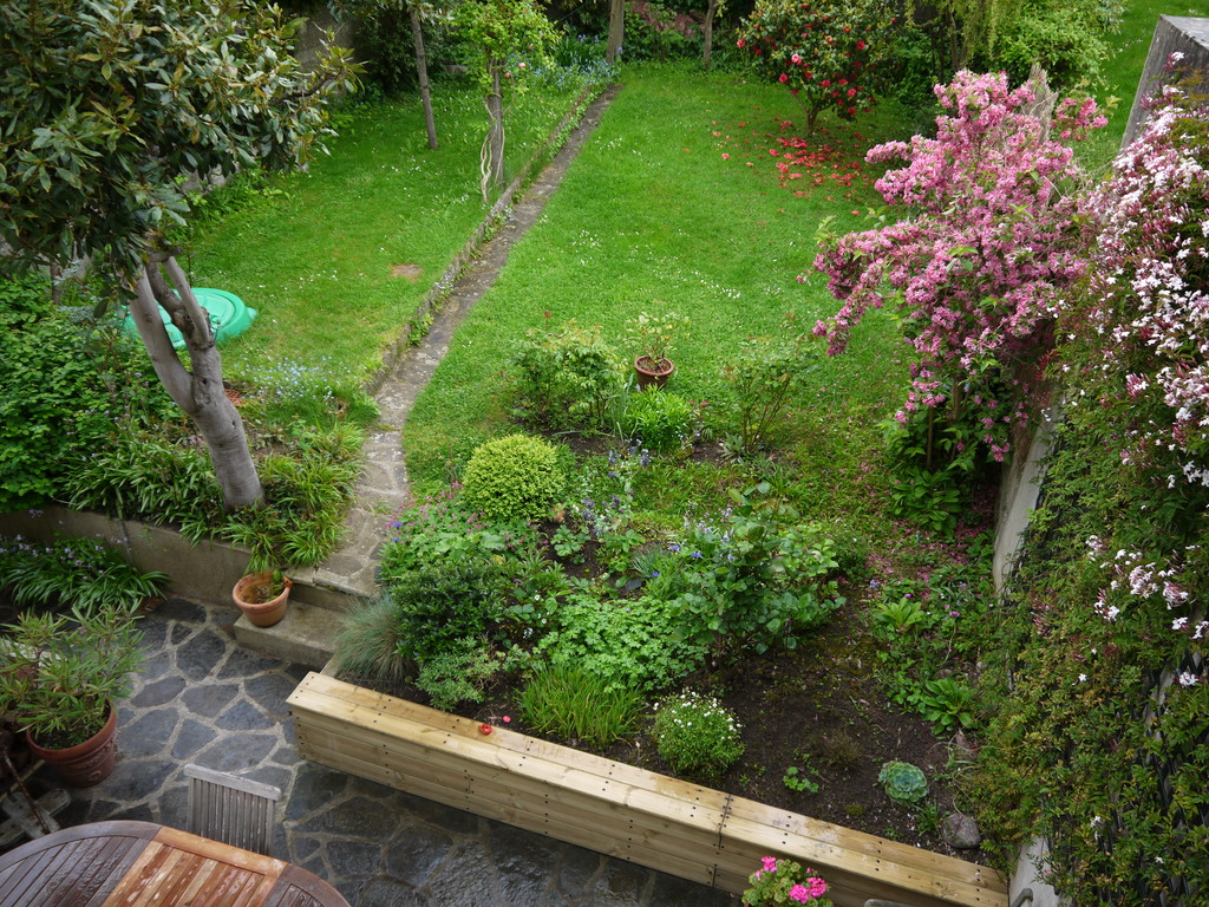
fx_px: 978
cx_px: 604
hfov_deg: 63.4
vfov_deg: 49.7
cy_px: 454
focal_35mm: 28
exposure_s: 1/80
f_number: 3.5
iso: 160
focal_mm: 14
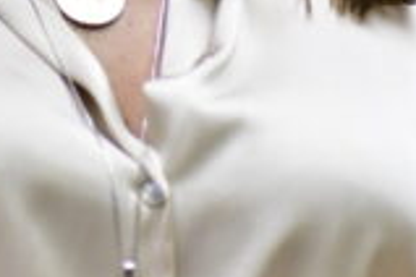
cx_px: -60
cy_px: -212
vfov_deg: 2.0
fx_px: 7926
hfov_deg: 3.0
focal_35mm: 686
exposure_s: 1/160
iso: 4000
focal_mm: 145
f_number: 3.2
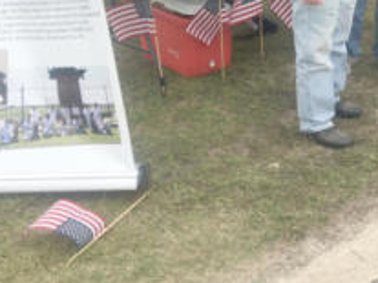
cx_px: 329
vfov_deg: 20.3
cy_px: -1
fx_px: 764
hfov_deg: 27.0
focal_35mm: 70
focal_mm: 4.15
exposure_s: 1/610
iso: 25
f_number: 2.2
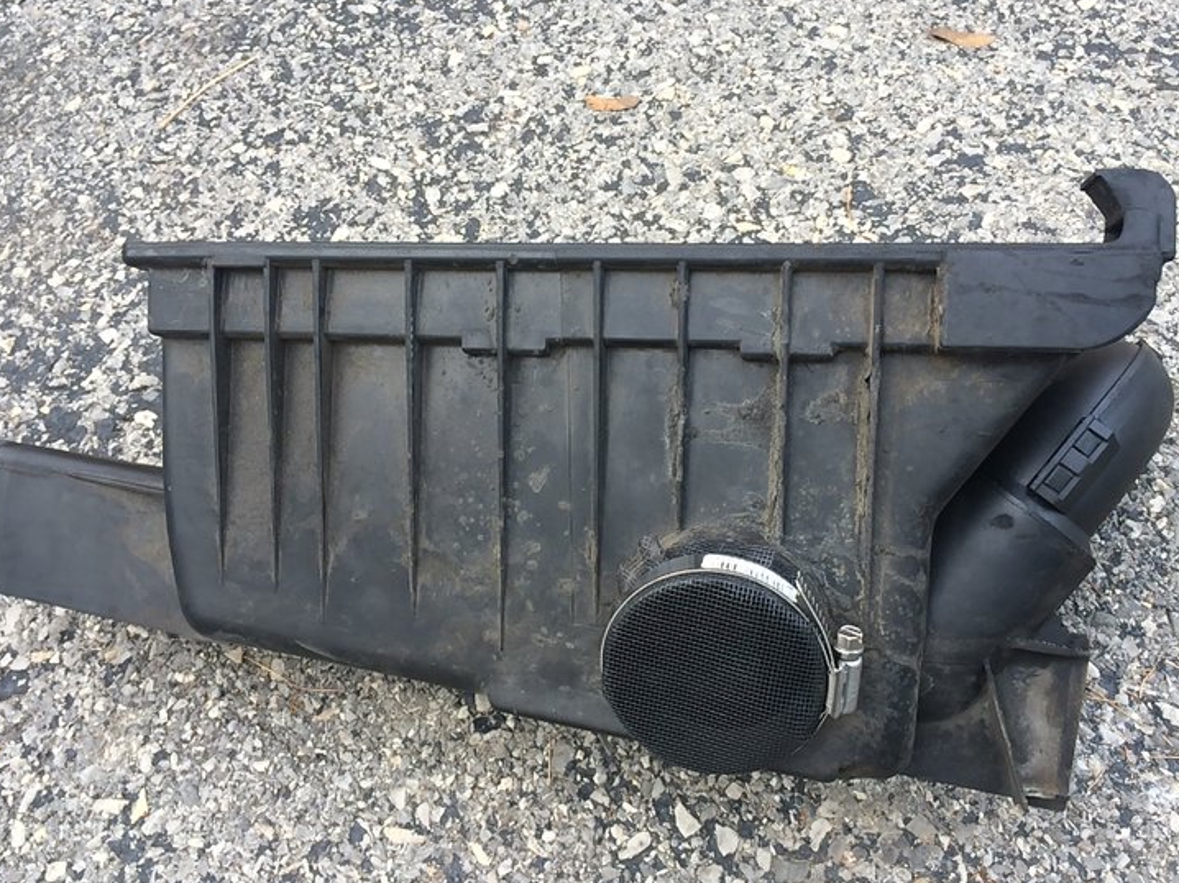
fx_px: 1090
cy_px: 440
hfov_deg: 56.8
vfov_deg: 44.1
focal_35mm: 32
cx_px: 604
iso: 32
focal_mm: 4.15
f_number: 2.2
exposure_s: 1/177
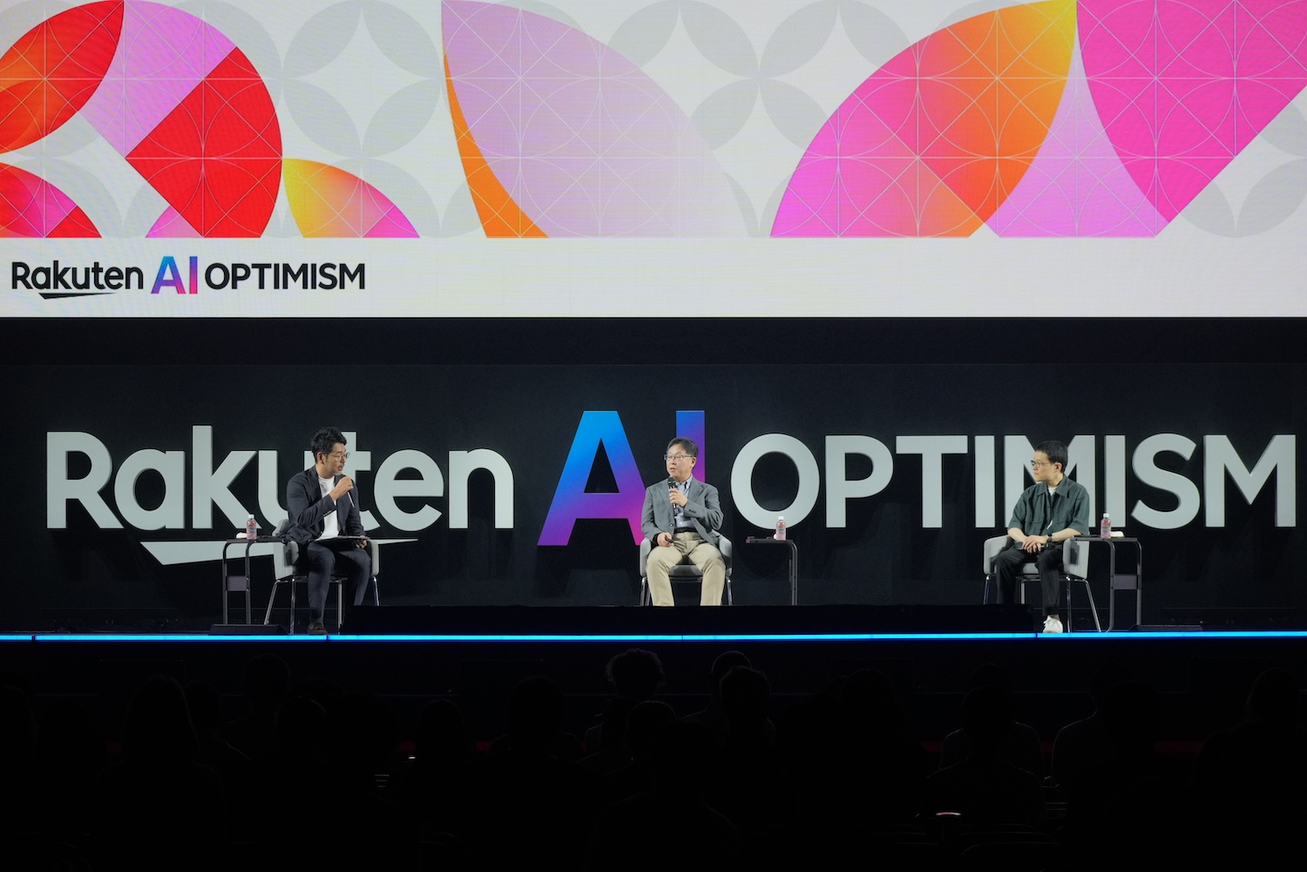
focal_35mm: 181
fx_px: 6571
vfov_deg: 7.6
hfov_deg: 11.4
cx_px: 654
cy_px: 436
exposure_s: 1/250
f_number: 6.3
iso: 800
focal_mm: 121
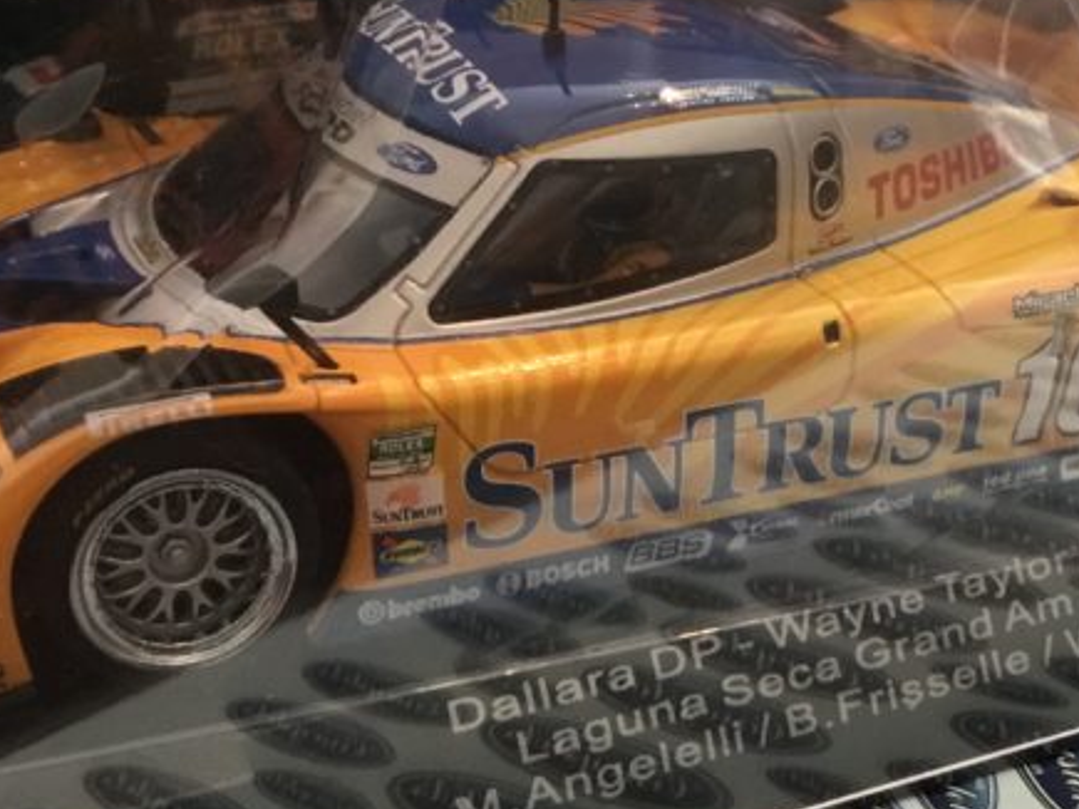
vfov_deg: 20.2
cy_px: 439
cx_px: 655
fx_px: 2275
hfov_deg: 26.6
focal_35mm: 73
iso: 125
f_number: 2.4
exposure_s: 1/30
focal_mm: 3.3
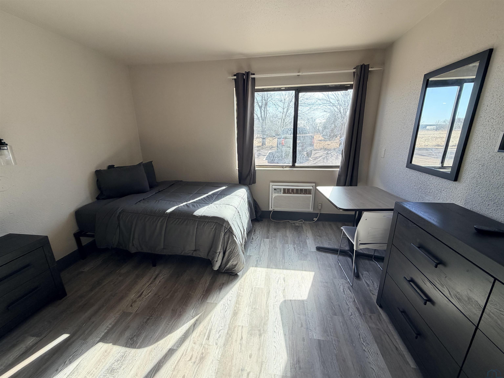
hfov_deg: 102.1
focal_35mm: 14
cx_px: 252
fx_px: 204
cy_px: 189
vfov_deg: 85.7
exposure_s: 1/193
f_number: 2.2
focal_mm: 2.22
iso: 50
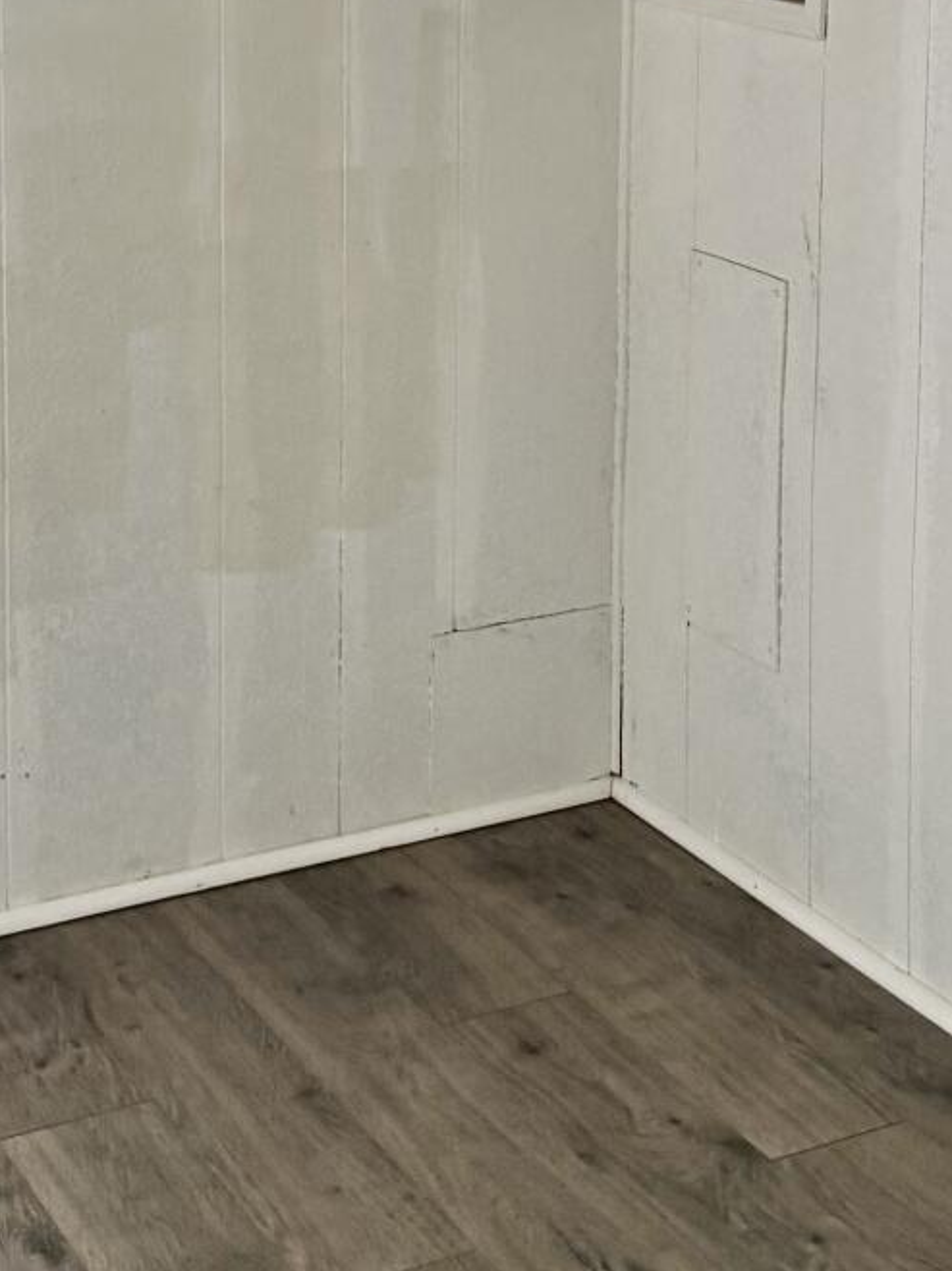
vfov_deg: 25.7
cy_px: 85
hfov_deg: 20.2
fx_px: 2679
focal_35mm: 73
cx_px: 487
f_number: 1.78
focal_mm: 6.76
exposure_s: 1/95
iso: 200
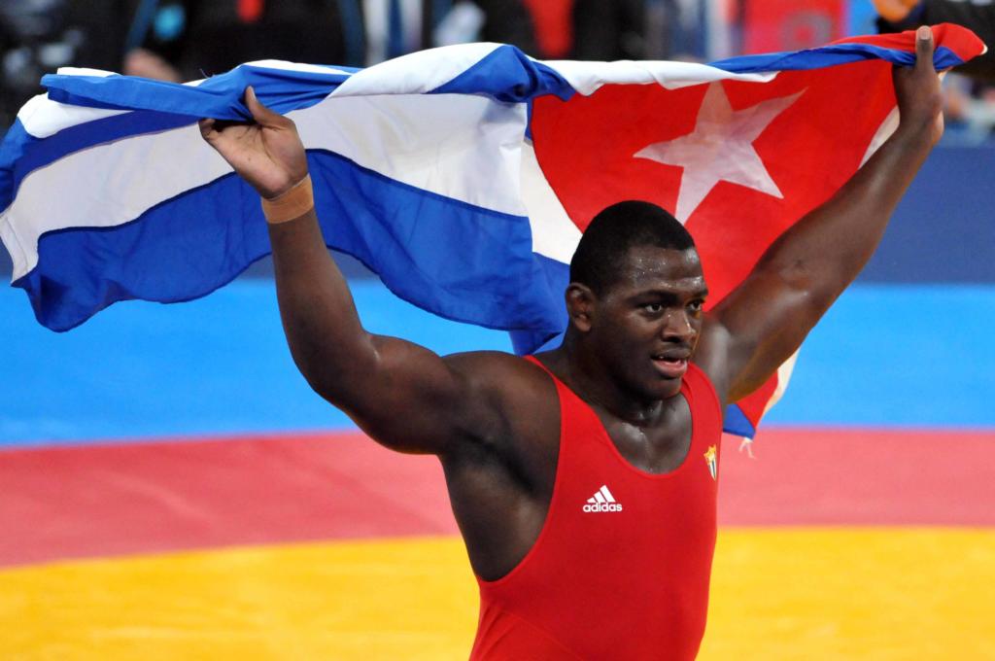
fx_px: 12422
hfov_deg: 4.6
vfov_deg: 3.0
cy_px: 330
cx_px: 498
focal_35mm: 450
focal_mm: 300
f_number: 2.8
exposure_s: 1/2000
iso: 2500
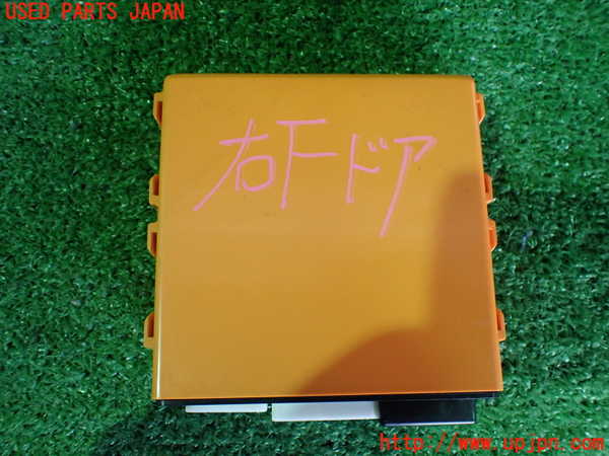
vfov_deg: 46.8
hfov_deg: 60.0
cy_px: 228
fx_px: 528
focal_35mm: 30
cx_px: 304
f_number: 2.3
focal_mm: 5.4
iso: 800
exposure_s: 1/60
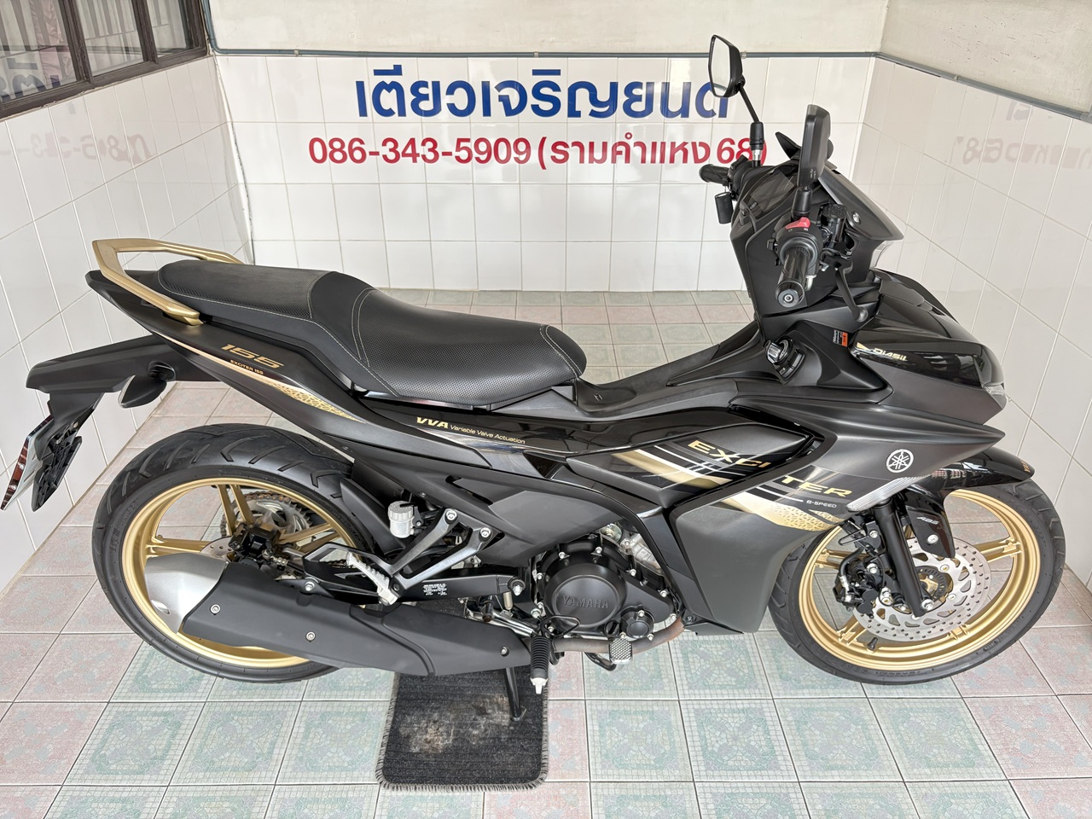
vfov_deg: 53.1
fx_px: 820
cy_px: 410
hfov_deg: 67.3
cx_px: 546
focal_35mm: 26
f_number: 1.6
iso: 125
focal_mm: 5.96
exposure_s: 1/78
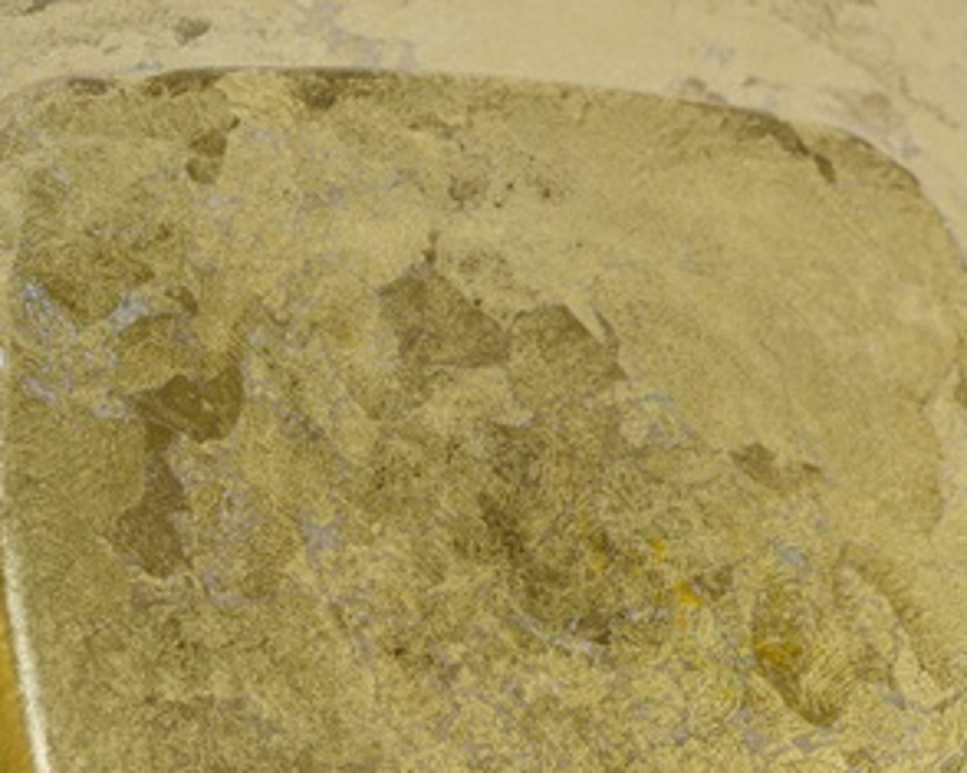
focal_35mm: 69
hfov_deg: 27.5
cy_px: 510
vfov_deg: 22.1
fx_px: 1974
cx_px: 553
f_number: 7.1
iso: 200
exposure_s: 1/200
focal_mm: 24
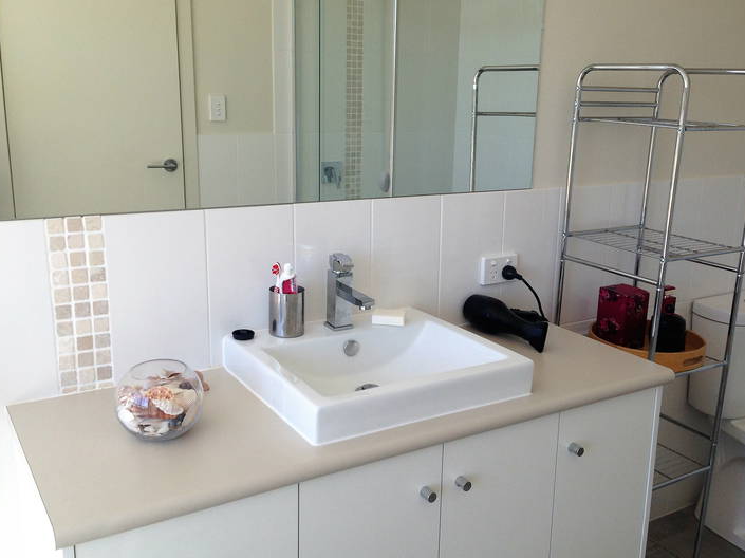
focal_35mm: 37
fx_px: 796
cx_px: 392
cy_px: 271
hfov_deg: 50.1
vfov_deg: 38.6
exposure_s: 1/304
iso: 50
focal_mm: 4.12
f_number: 2.4
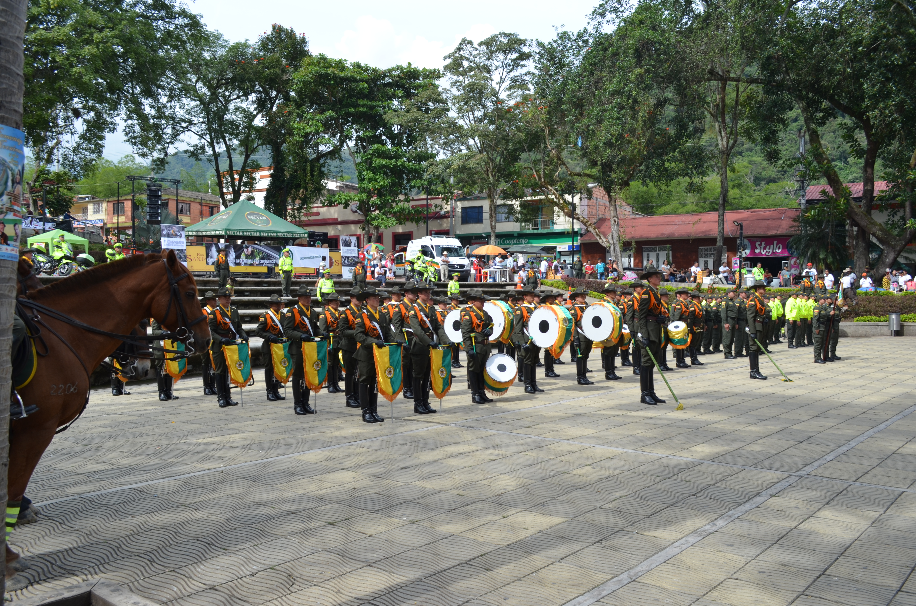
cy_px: 303
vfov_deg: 43.4
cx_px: 458
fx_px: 762
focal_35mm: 30
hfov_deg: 62.0
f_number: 8
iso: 160
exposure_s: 1/250
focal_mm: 20
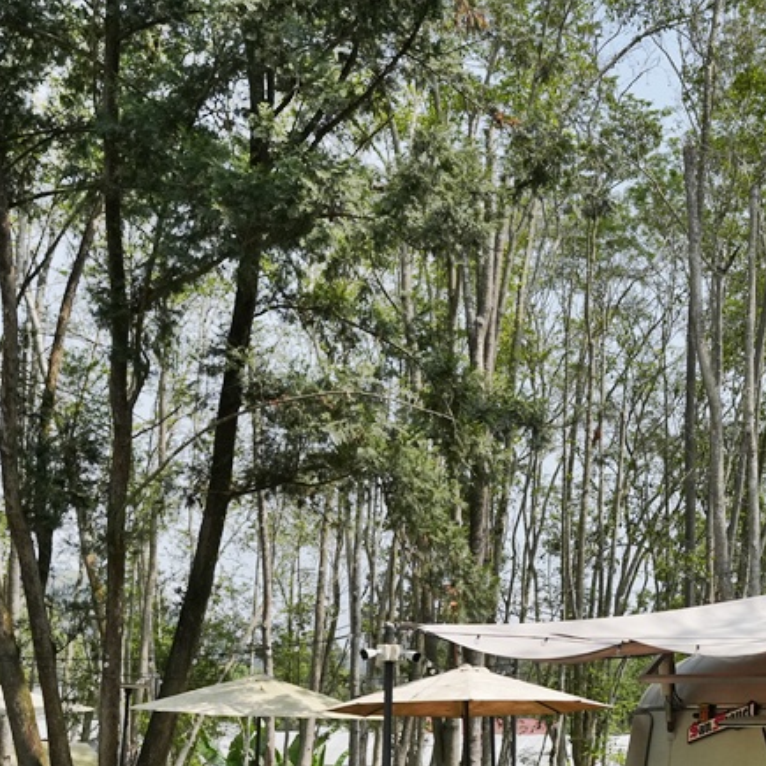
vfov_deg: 25.1
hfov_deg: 24.5
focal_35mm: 68
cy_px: 531
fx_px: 1707
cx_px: 701
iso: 1600
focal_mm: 34.1
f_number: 9
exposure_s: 1/2500
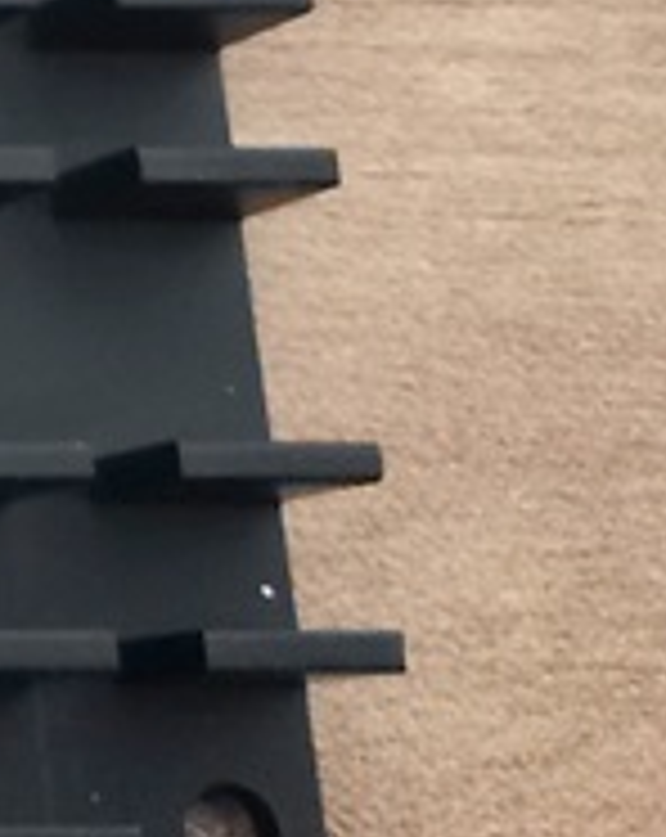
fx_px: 4326
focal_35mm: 175
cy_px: -576
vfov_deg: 10.5
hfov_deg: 7.0
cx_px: -1854
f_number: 1.8
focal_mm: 4.75
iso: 200
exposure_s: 1/50
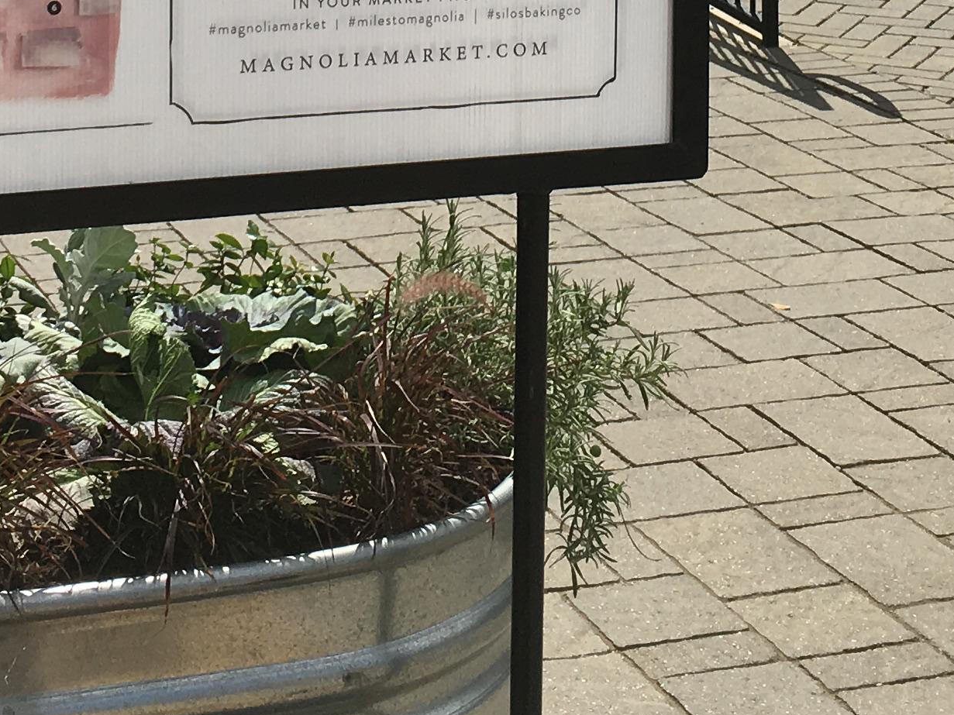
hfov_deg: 20.6
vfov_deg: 14.4
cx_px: 432
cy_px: -403
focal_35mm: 95
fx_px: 2618
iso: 25
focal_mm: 4.15
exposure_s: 1/2959
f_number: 2.2
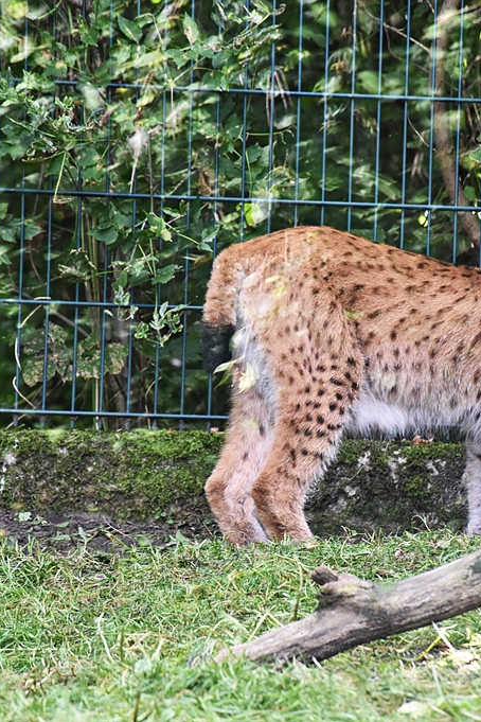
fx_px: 6333
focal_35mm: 316
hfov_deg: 4.3
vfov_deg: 6.5
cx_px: 280
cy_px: 361
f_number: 5.6
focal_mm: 140
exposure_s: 1/125
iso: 800
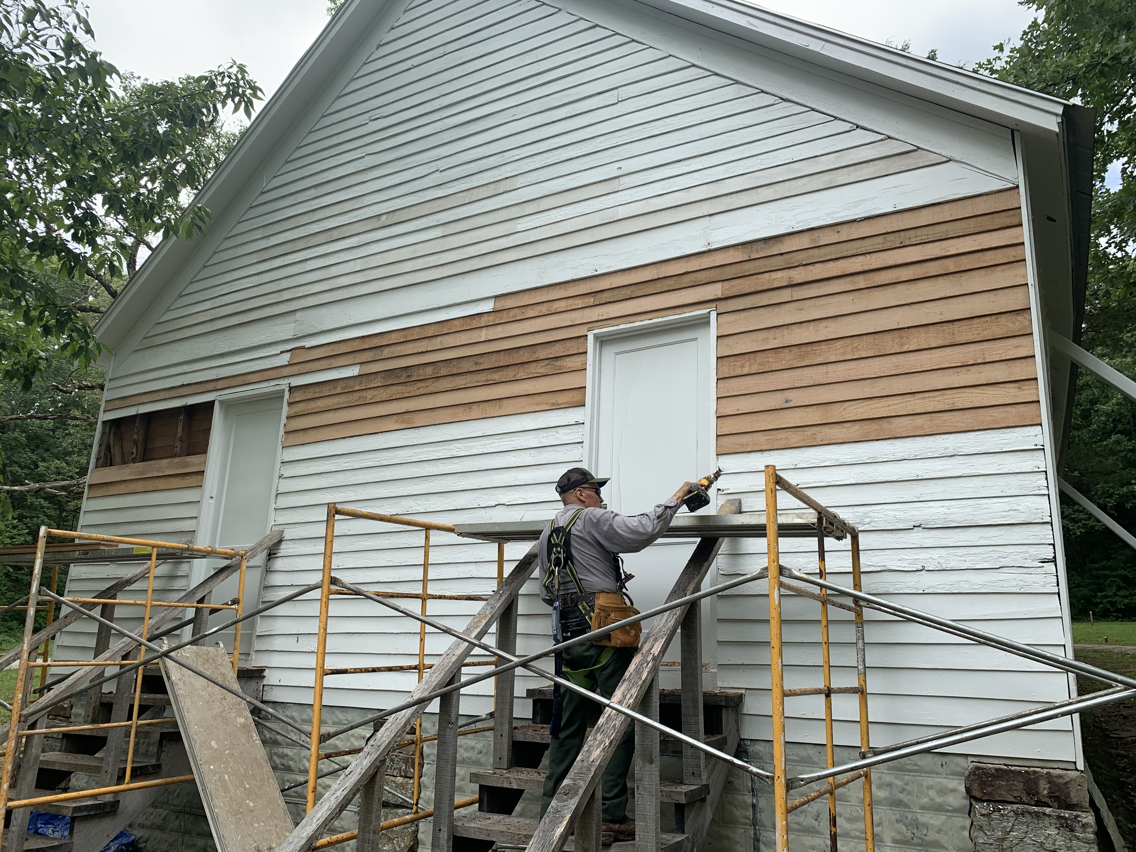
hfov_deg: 67.3
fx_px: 853
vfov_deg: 53.1
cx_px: 568
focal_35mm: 26
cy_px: 426
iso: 25
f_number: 1.8
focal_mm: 4.25
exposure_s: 1/692
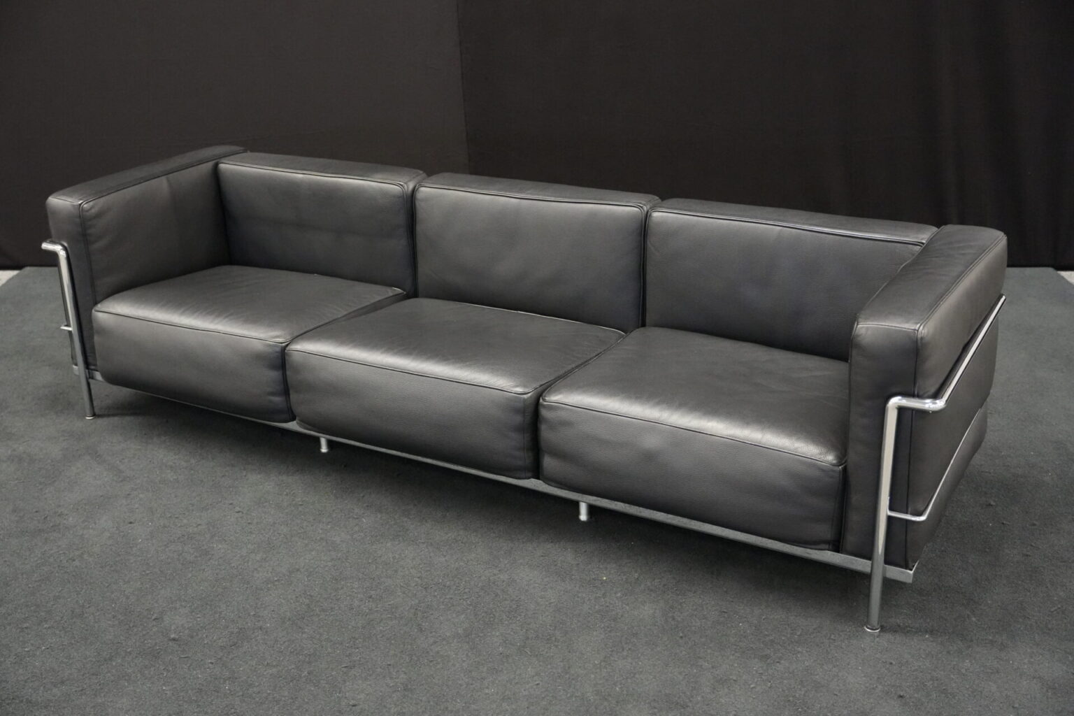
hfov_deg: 49.6
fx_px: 1163
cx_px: 537
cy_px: 358
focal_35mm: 39
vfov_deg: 34.2
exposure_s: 1/100
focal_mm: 39
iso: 12800
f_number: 4
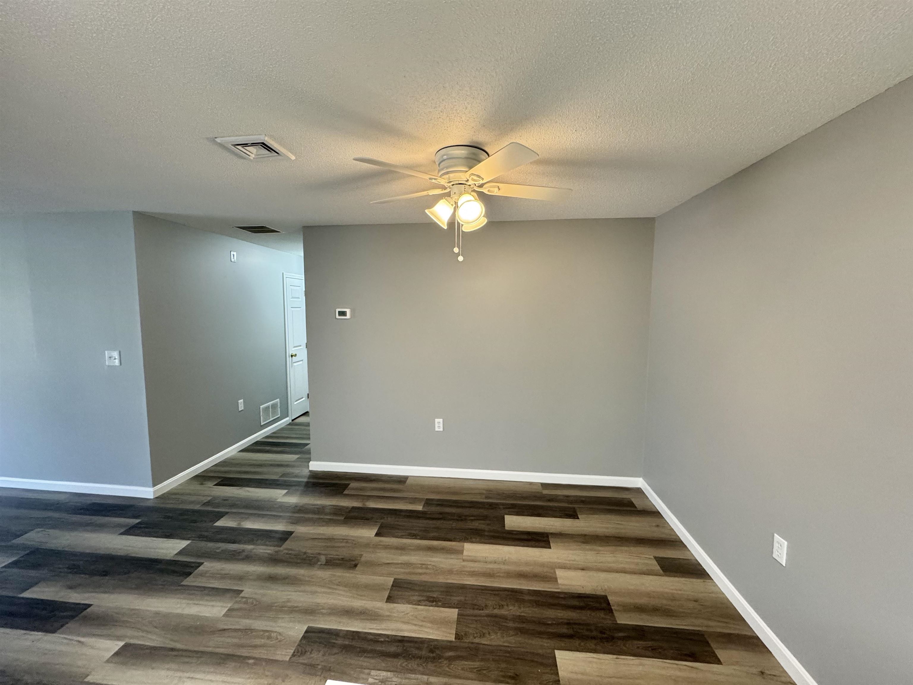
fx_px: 369
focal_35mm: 14
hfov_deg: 102.1
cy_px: 342
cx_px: 456
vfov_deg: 85.7
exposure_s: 1/60
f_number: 2.2
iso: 250
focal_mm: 2.22
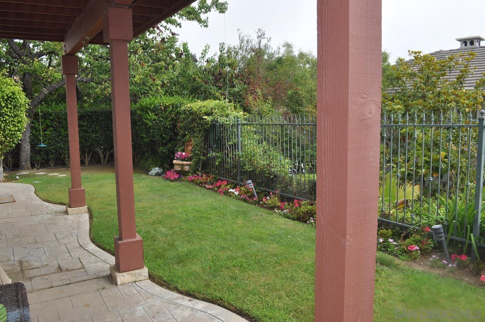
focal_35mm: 27
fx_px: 363
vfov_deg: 47.8
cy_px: 161
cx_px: 242
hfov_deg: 67.4
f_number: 10
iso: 200
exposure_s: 1/200
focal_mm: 18
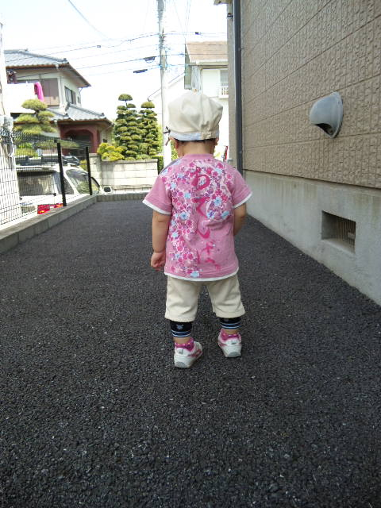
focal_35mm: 29
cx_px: 190
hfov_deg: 48.2
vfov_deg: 61.7
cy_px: 254
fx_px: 426
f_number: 2.8
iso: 100
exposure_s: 1/356
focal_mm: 4.82
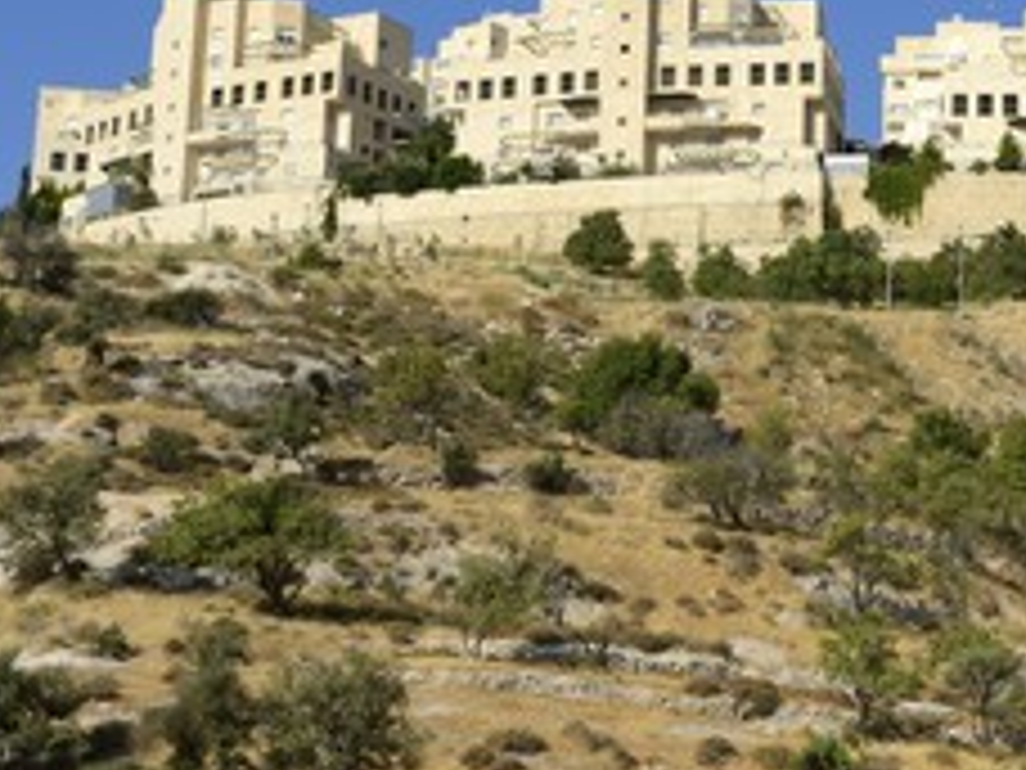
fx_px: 2519
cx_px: 860
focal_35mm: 85
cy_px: 302
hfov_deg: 22.6
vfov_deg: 17.3
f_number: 6.3
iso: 200
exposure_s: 1/1000
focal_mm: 48
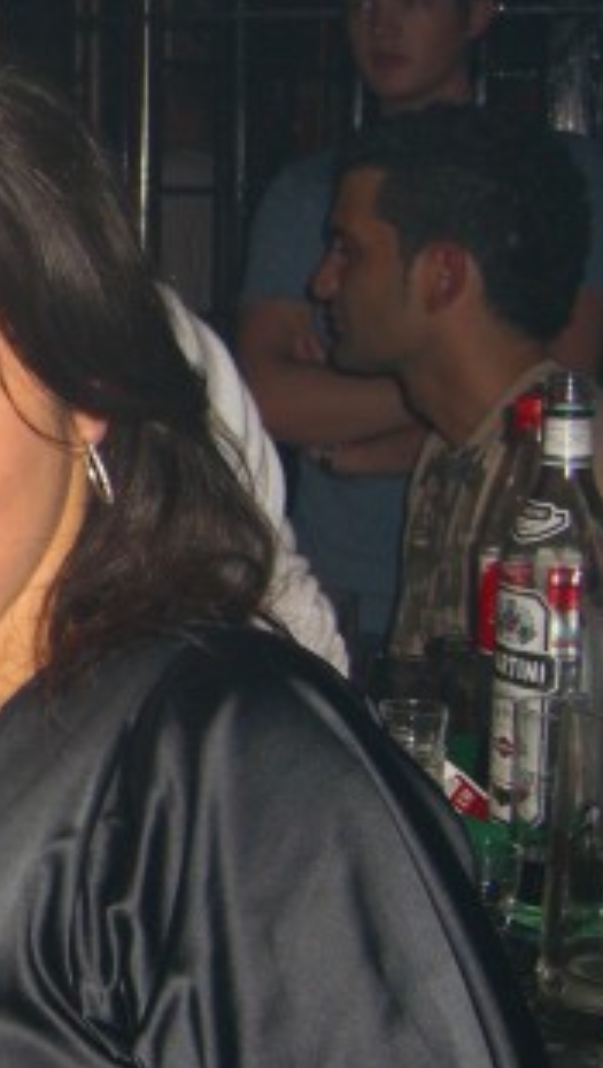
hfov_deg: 14.2
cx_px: -300
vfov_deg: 26.5
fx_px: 2268
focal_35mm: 80
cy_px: 555
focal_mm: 7.9
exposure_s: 1/60
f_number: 2.8
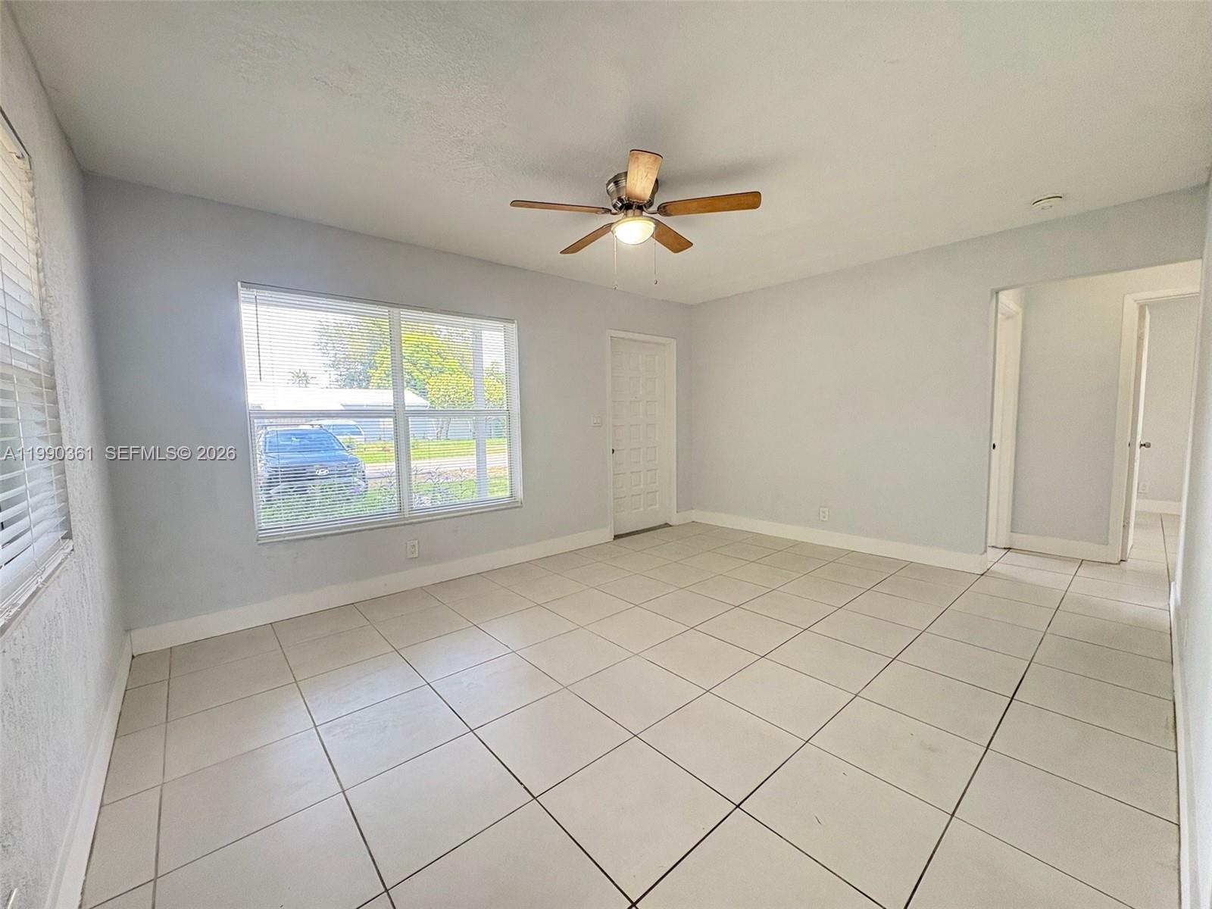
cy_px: 454
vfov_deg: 85.7
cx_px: 606
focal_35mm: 14
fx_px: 490
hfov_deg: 102.1
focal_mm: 2.22
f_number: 2.2
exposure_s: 1/120
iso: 250
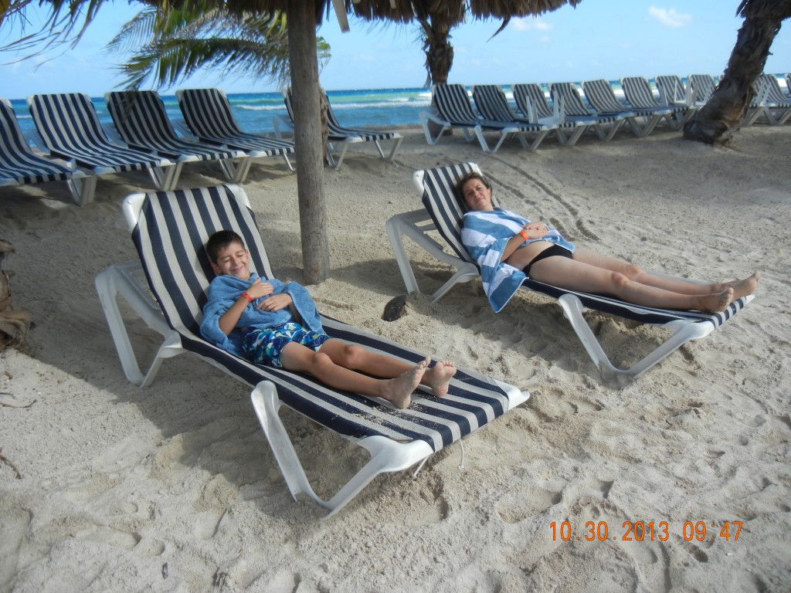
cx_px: 396
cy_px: 296
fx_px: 686
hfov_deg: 60.0
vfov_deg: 46.8
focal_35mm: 30
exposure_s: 1/955
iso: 160
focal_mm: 5.4
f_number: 3.5
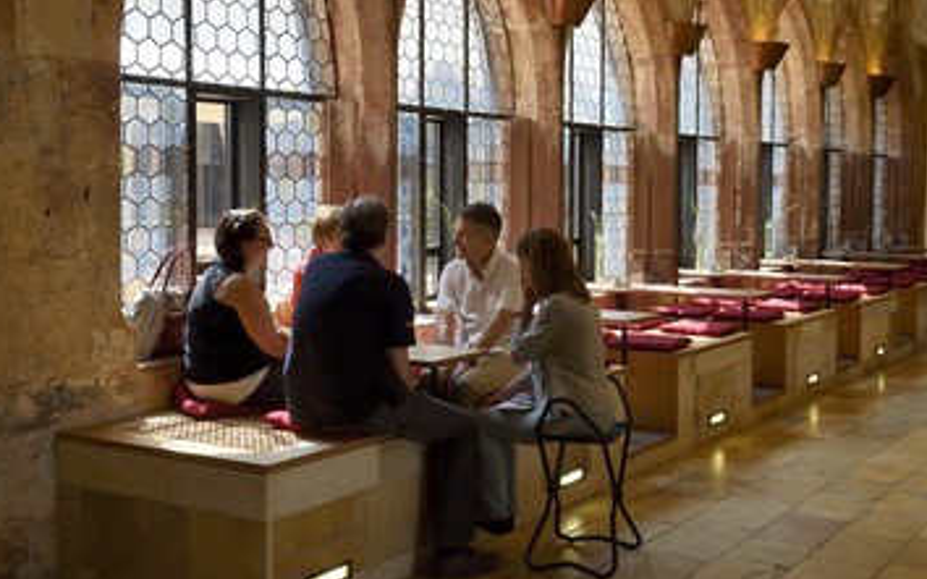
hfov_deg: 43.5
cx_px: 495
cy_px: 238
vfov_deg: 27.9
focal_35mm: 46
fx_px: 1162
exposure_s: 1/80
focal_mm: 38
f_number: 6.3
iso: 200
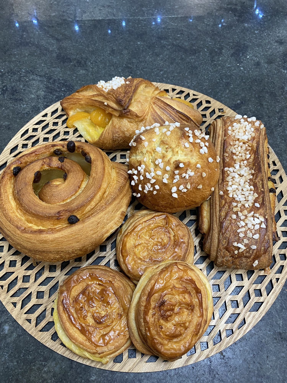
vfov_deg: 67.3
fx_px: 287
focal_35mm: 26
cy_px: 192
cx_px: 144
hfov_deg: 53.1
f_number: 1.8
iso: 100
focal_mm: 4.25
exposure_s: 1/50
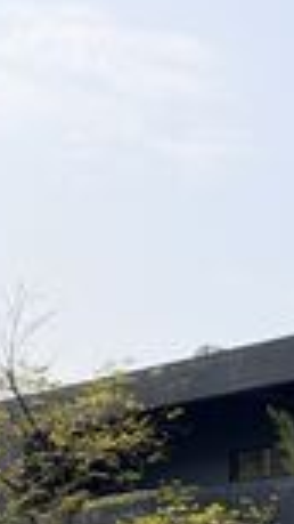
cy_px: 442
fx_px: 1900
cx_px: 472
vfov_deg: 15.5
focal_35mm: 137
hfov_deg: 8.6
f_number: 1.78
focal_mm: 6.76
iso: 80
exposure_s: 1/7143
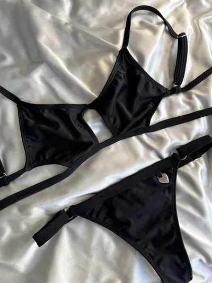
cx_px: 106
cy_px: 142
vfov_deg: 71.6
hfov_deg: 56.8
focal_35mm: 24
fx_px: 196
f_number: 1.78
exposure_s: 1/412
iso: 80
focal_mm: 6.76
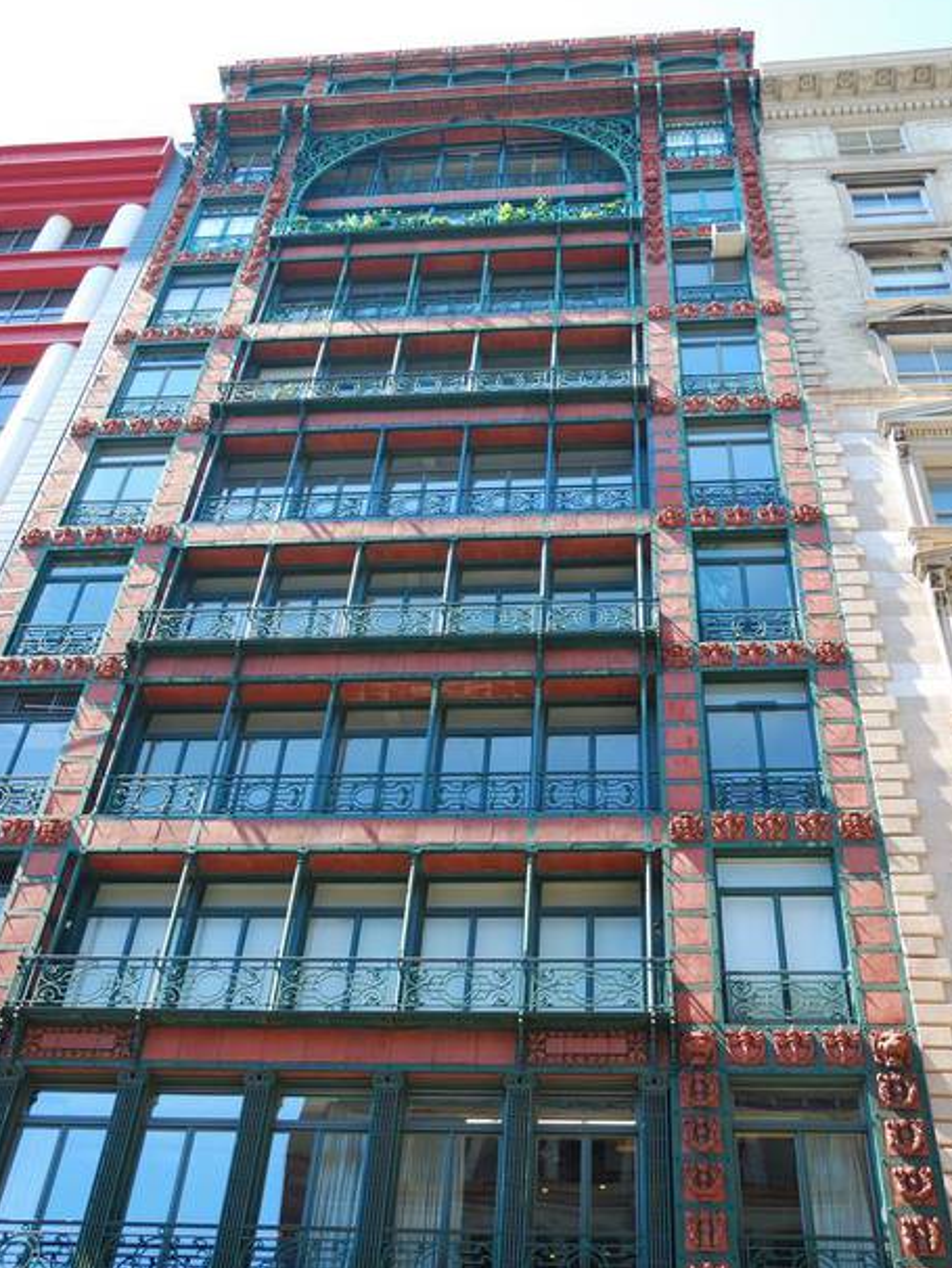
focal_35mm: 40
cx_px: 485
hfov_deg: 36.0
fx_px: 1466
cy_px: 667
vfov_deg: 46.8
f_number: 4
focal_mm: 24
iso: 100
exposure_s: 1/100
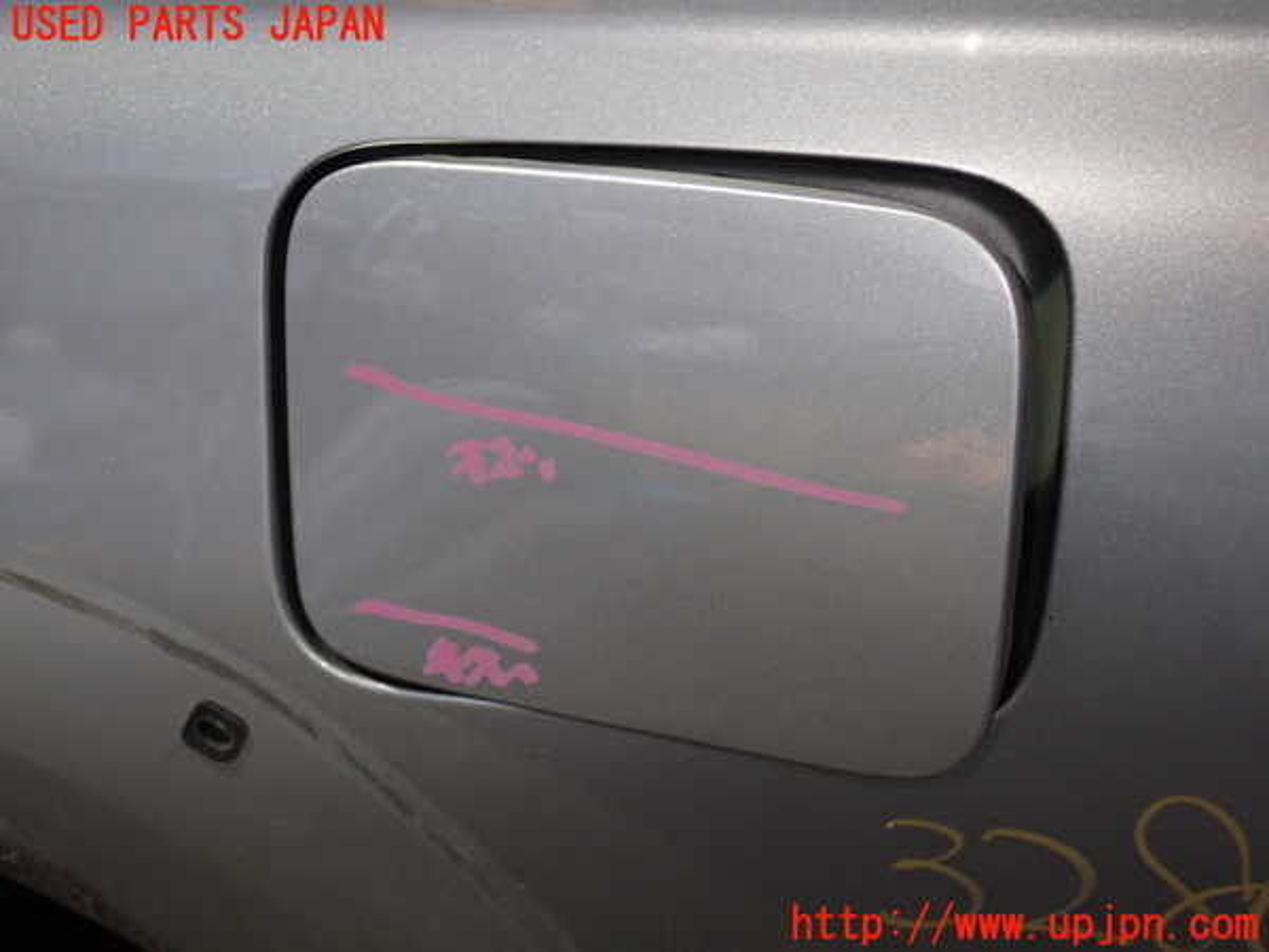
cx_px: 634
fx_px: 1723
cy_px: 476
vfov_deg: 30.9
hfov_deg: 40.4
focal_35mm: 47
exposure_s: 1/50
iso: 400
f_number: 3.1
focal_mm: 8.4
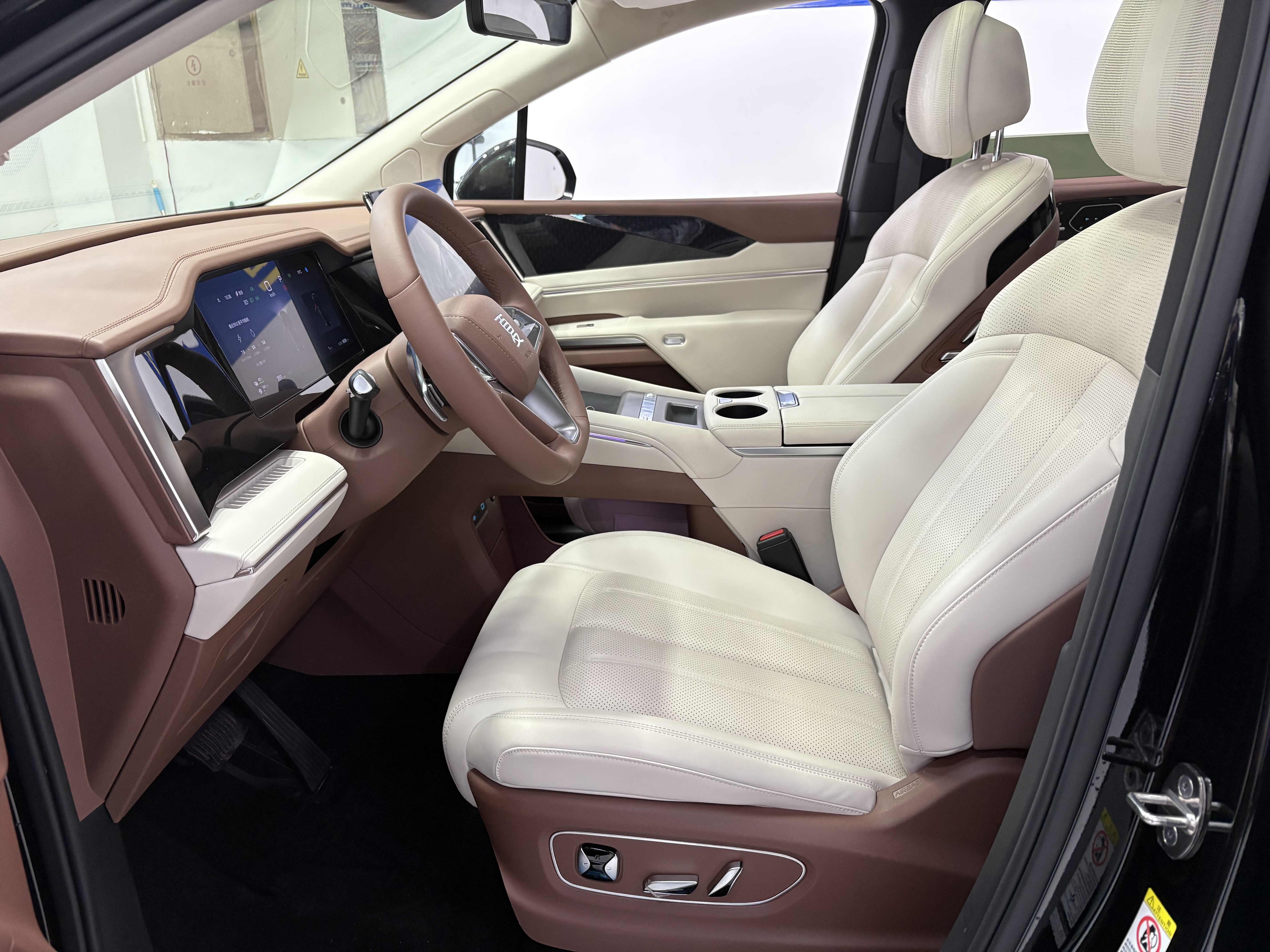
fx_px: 954
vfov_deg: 53.1
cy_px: 476
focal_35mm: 26
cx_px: 635
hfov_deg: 67.3
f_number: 1.6
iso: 200
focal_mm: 5.96
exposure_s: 1/50
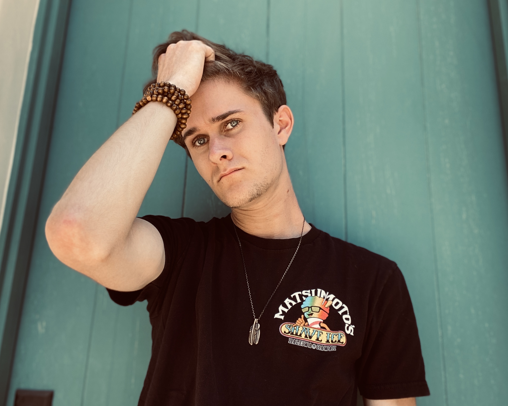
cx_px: 241
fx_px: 481
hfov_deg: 55.6
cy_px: 202
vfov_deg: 45.8
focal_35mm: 32
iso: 25
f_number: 2.2
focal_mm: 2.71
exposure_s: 1/172
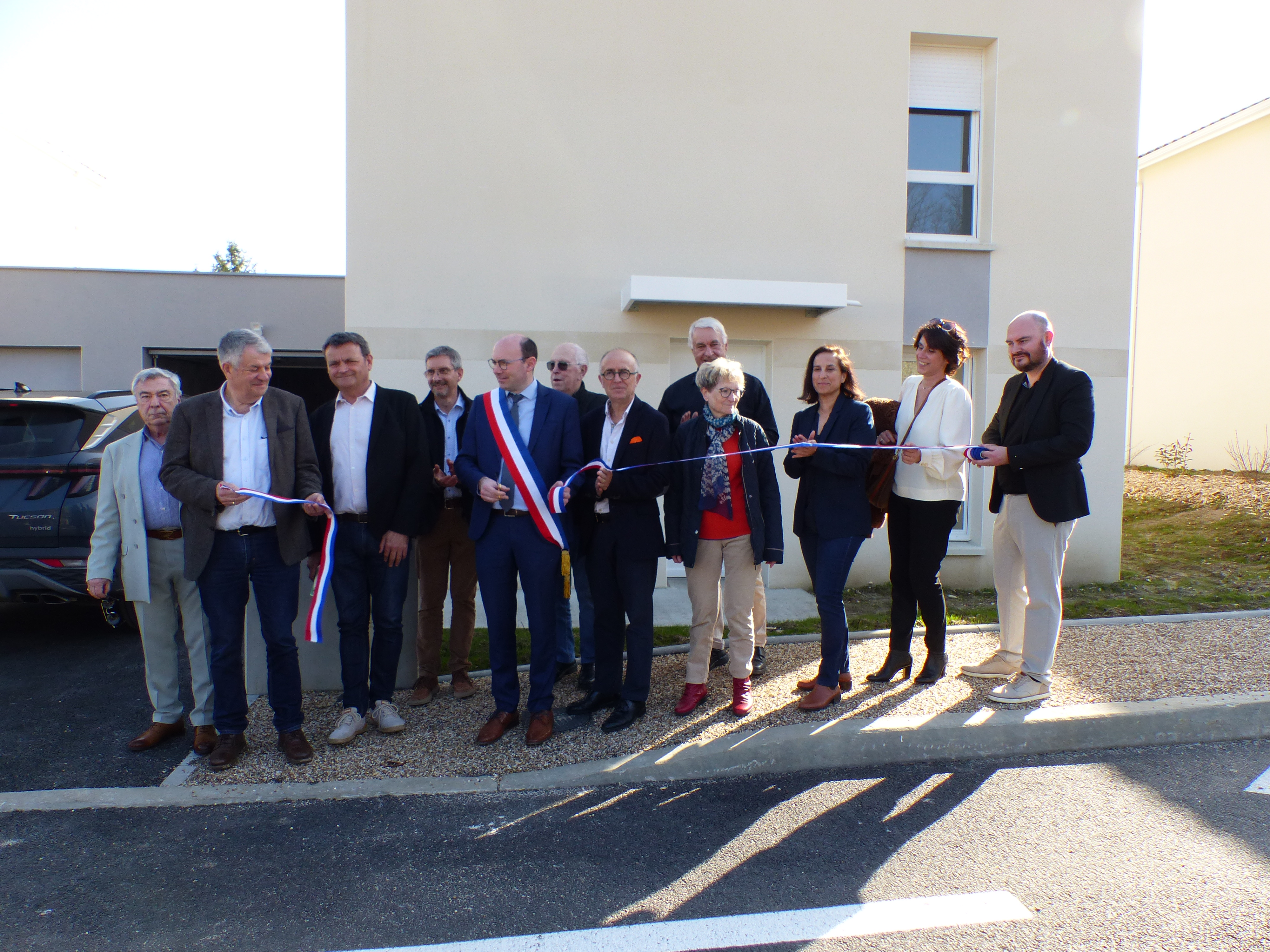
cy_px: 476
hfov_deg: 69.4
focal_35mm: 25
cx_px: 635
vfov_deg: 54.9
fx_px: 917
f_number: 4
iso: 100
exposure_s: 1/200
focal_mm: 4.5
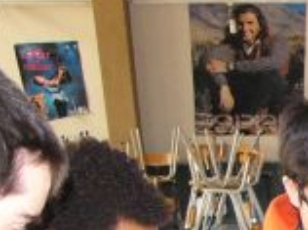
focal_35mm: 146
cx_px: 522
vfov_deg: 9.9
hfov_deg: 12.6
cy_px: 294
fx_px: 1297
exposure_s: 1/60
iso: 300
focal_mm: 6
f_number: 2.8
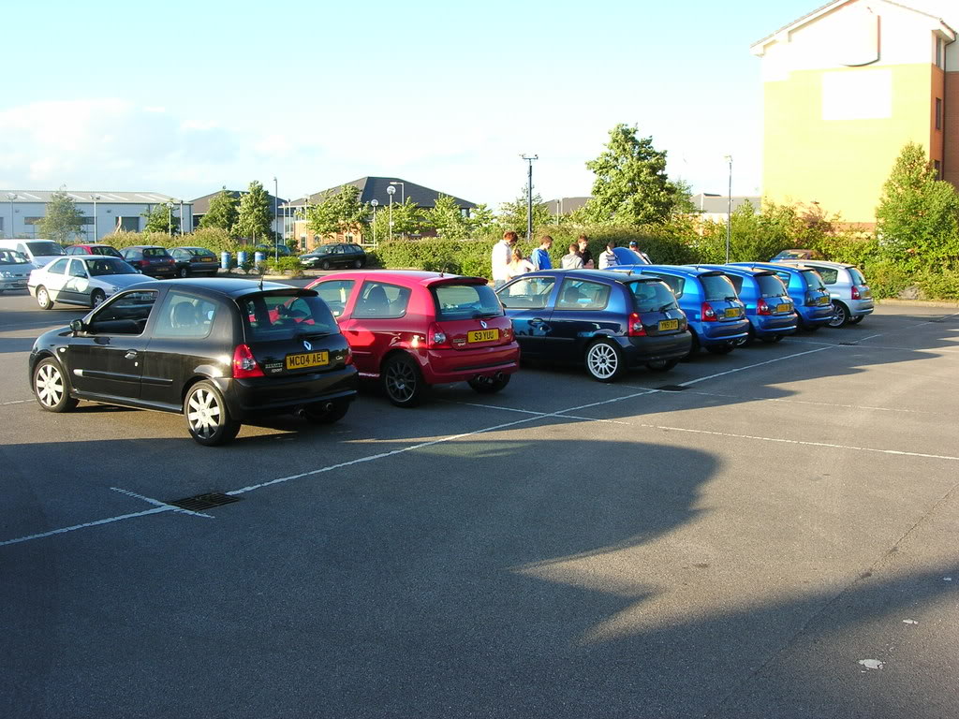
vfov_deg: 37.7
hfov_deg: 49.0
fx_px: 1053
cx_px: 480
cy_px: 360
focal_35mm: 38
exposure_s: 1/150
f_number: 4.8
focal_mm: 7.8
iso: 64
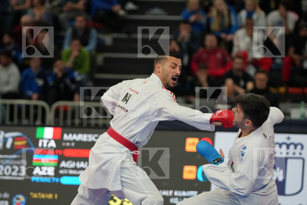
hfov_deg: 8.9
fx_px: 1970
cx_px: 154
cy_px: 102
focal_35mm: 231
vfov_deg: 5.9
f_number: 2.8
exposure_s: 1/1000
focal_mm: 154
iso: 1600
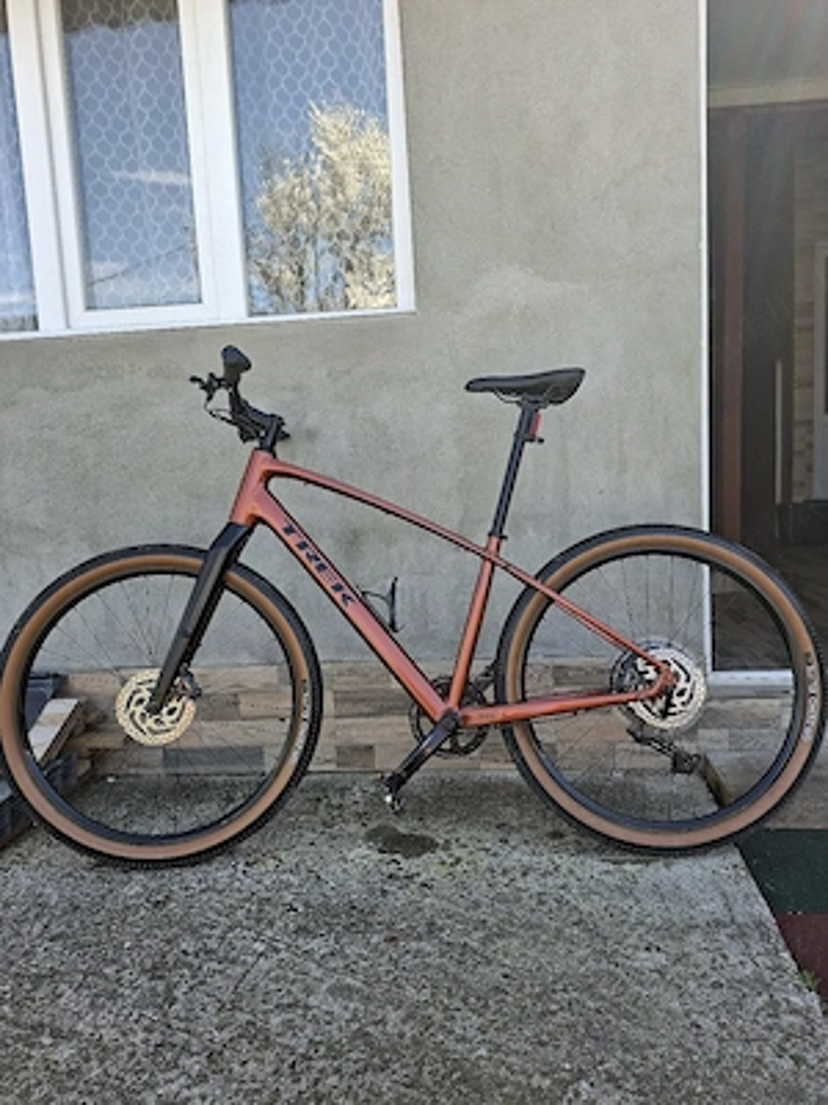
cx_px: 414
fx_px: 734
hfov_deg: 58.9
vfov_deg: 73.9
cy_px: 552
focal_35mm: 23
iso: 50
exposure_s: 1/222
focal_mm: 5.54
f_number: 1.8
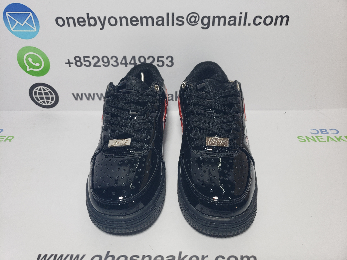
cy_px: 130
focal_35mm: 26
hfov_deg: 67.3
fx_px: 261
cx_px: 174
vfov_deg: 53.1
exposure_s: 1/332
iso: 50
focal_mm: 4.3
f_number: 1.5
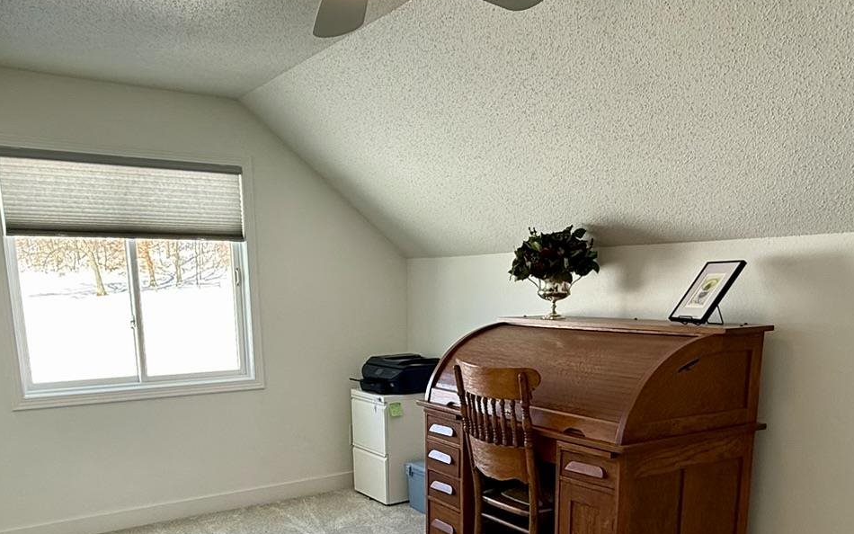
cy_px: 452
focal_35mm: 32
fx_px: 745
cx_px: 428
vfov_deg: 37.5
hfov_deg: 59.6
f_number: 2.2
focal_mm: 2.22
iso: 80
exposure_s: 1/120
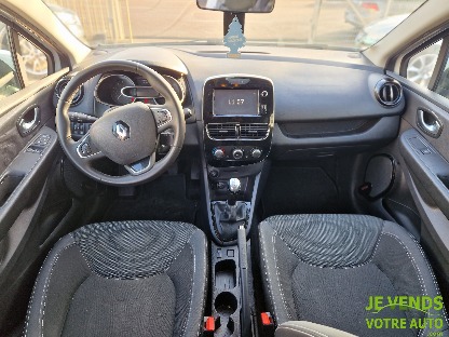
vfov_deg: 58.9
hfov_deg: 73.9
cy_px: 168
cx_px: 224
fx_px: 298
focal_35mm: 23
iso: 64
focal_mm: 5.4
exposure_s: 1/100
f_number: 1.8
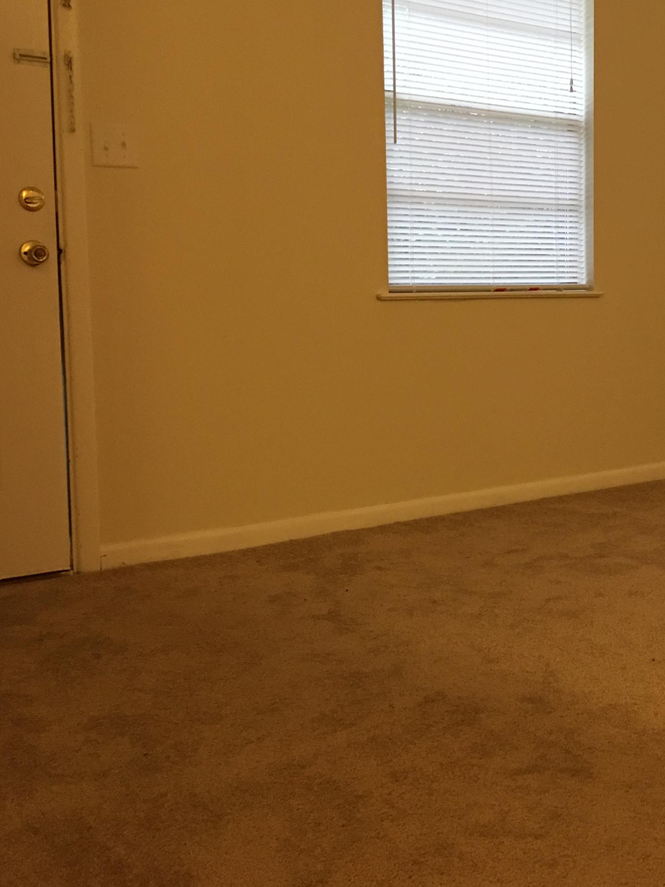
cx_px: 678
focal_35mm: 45
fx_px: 1153
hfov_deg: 29.8
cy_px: 389
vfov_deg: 42.0
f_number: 2.2
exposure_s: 1/8
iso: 80
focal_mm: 4.15
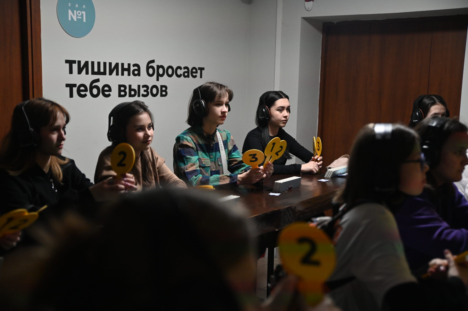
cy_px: 156
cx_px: 234
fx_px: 624
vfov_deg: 28.0
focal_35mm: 48
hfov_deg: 41.1
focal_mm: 48
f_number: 2.8
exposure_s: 1/160
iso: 4000
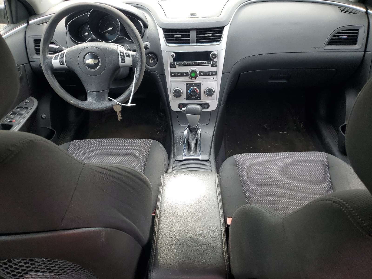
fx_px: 279
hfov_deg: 67.3
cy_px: 140
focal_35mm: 26
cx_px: 186
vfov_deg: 53.1
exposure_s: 1/208
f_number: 1.5
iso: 50
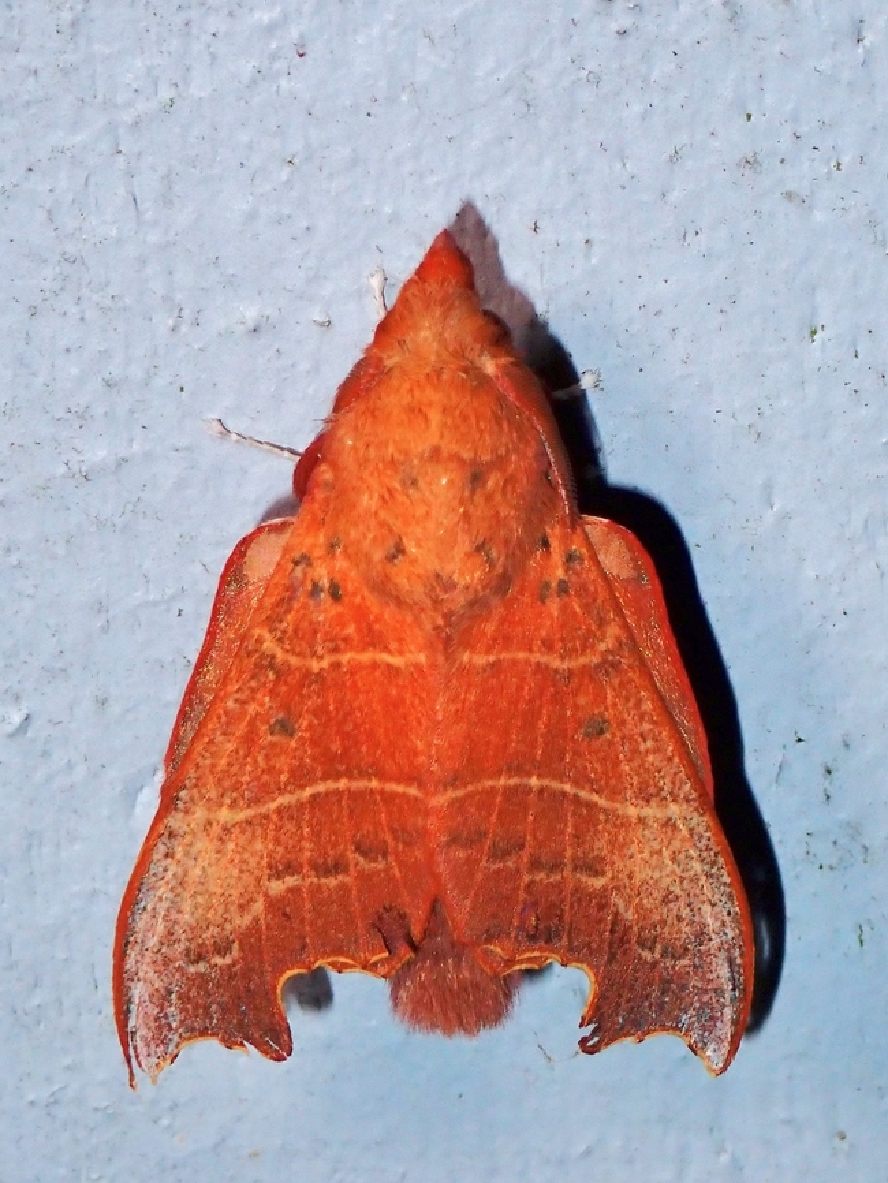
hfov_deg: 14.8
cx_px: 444
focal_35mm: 100
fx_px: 3419
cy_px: 592
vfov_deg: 19.6
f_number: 6.3
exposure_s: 1/200
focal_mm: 18
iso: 200
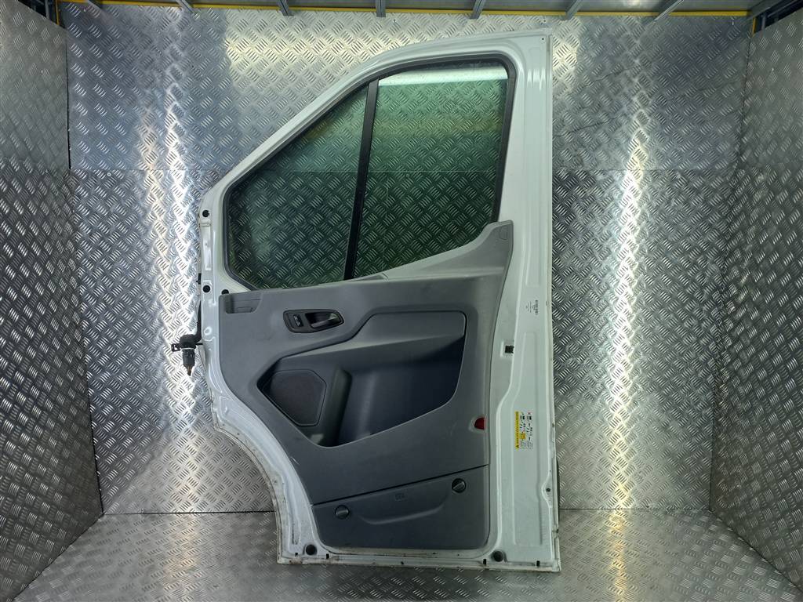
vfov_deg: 54.9
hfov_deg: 69.4
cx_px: 402
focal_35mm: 25
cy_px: 301
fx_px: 580
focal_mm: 4.6
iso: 32
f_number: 1.8
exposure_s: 1/50
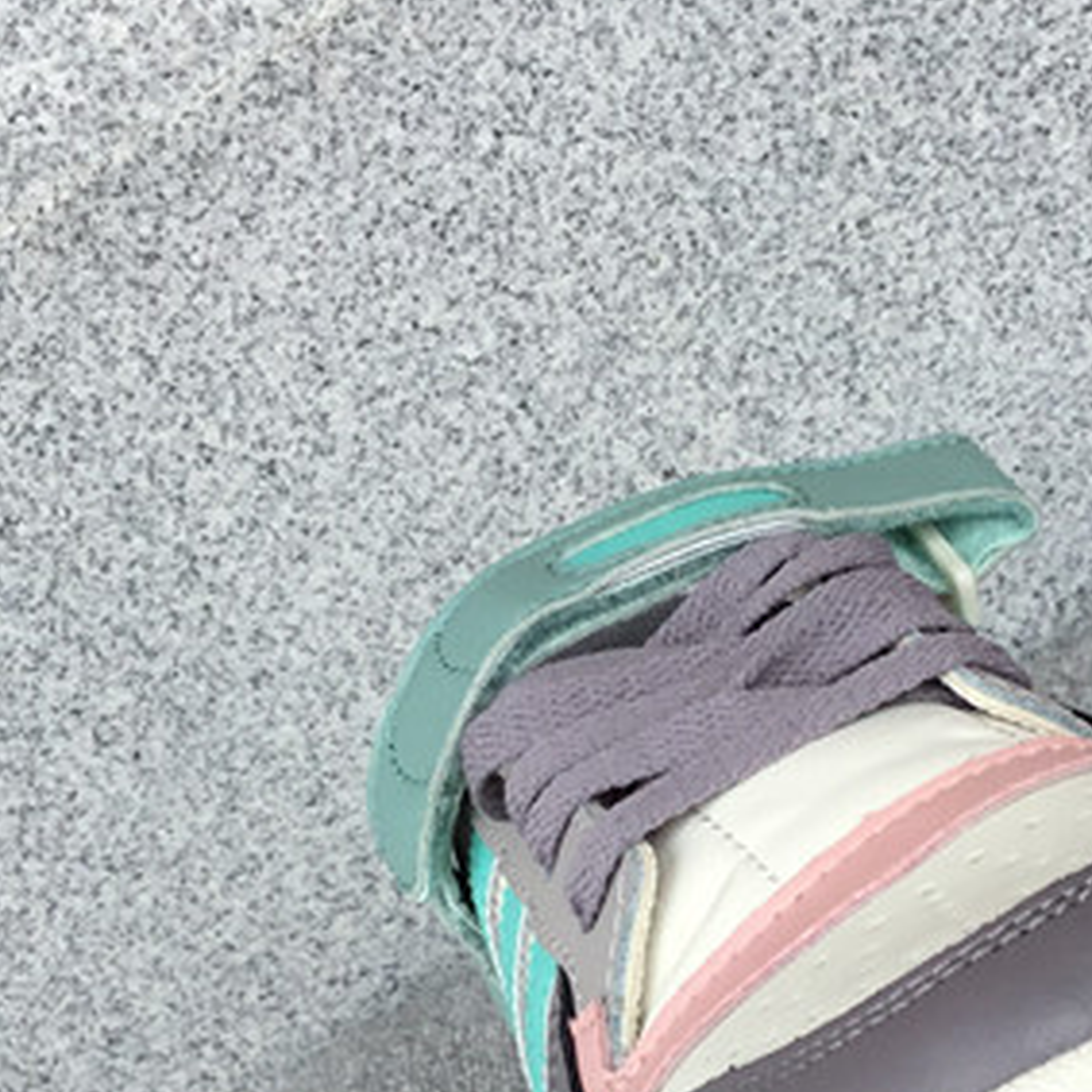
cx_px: 745
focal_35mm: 87
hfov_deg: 19.9
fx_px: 3105
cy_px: 878
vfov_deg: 19.7
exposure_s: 1/494
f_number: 2.4
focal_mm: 3.3
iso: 25
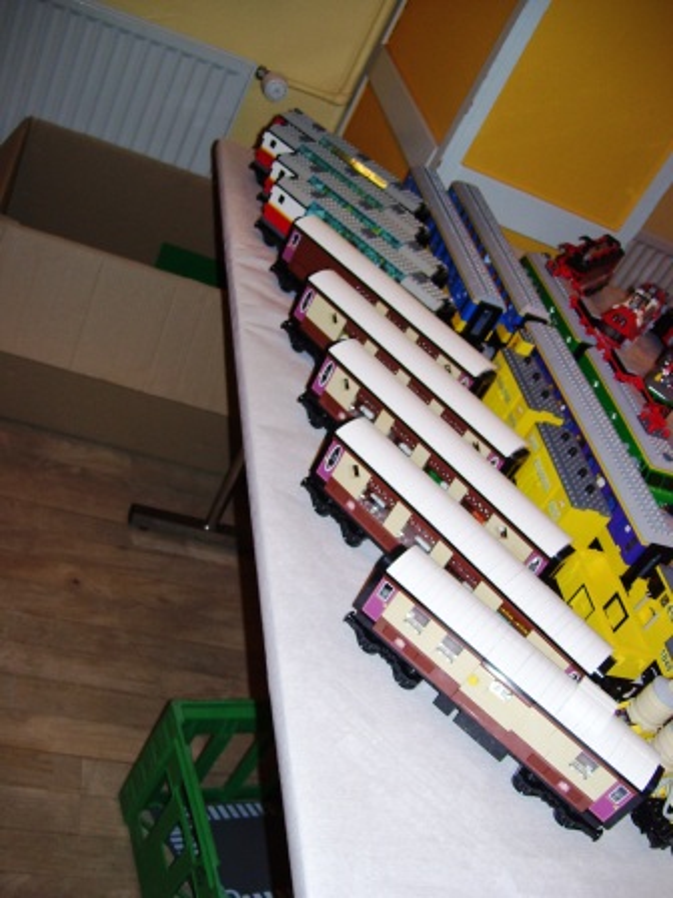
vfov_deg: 51.4
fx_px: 933
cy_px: 449
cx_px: 336
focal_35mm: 36
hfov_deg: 39.7
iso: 80
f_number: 2.7
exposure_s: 1/60
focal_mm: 6
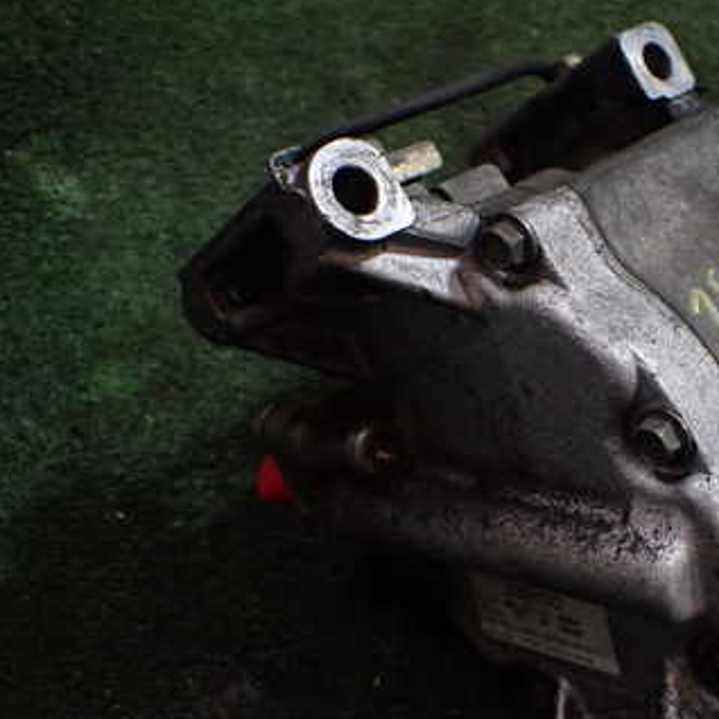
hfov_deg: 33.2
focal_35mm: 50
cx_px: 563
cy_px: 439
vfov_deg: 33.9
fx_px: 1175
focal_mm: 5.4
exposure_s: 1/125
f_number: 2.3
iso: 500
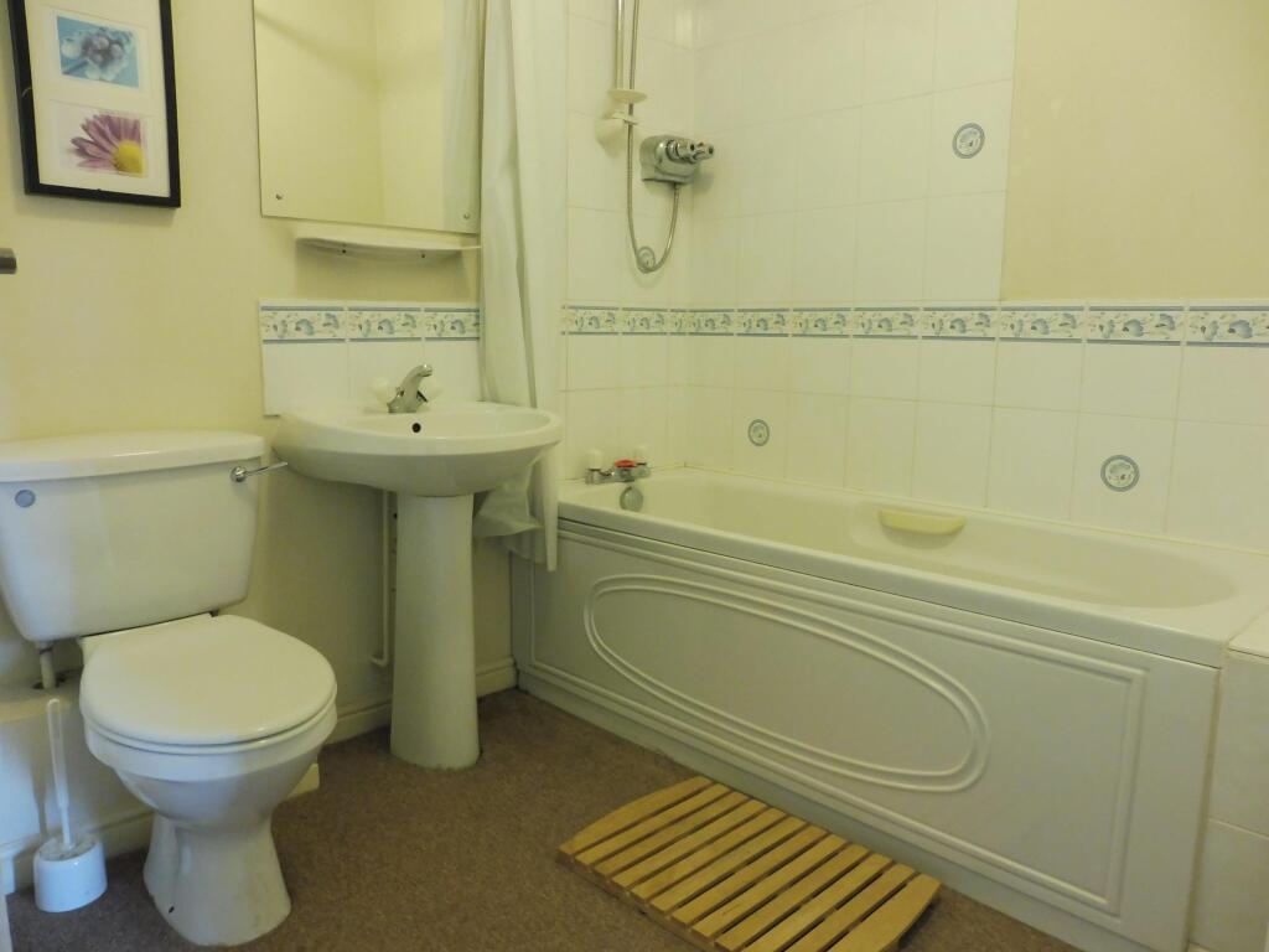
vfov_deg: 56.8
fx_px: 880
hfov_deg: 71.6
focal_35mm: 24
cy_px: 476
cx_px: 634
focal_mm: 4.3
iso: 400
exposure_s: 1/10
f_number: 3.3
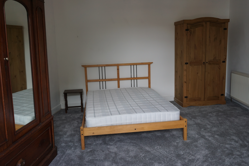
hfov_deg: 61.9
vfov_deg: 43.6
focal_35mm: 30
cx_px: 124
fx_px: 207
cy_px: 83
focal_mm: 20
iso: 400
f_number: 4
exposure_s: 1/160
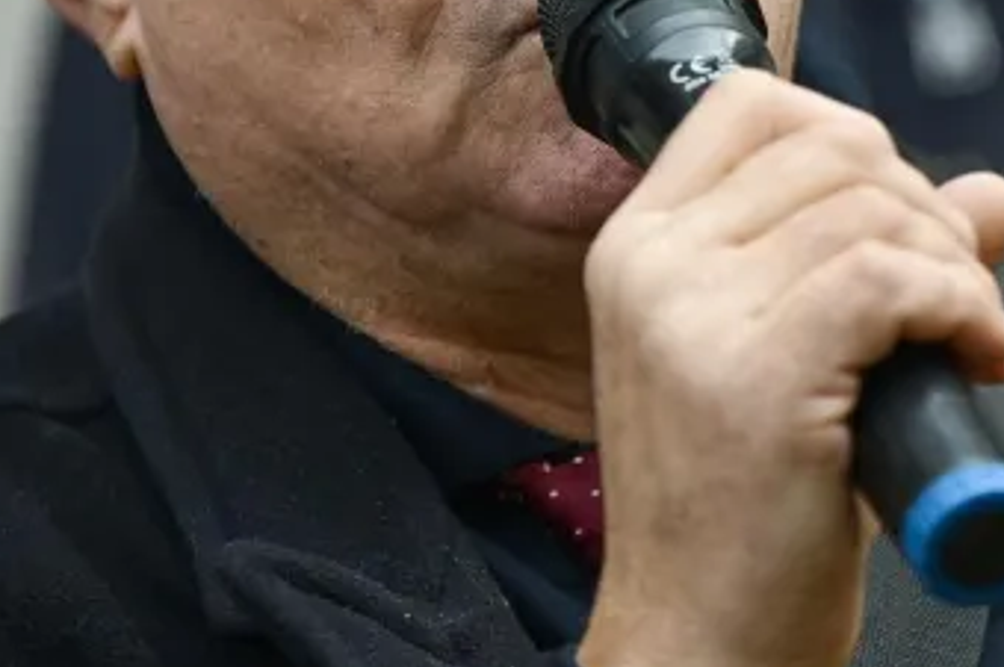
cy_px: 41
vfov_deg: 2.0
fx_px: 18695
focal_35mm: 671
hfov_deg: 3.1
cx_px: 744
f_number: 2.8
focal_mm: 200
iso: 640
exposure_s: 1/1250
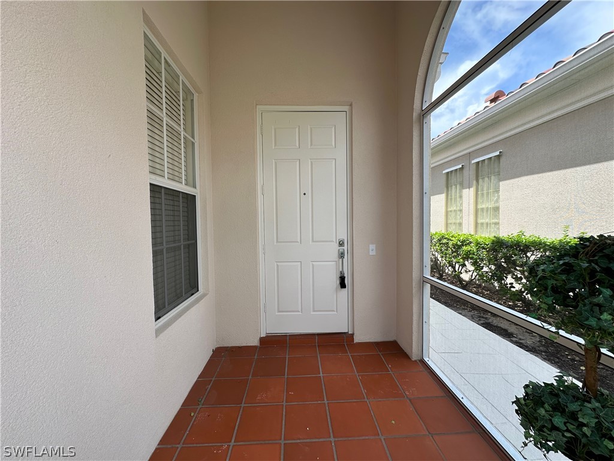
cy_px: 230
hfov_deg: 102.1
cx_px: 307
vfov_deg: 85.7
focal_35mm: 14
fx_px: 248
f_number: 2.2
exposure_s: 1/302
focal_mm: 2.22
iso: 40
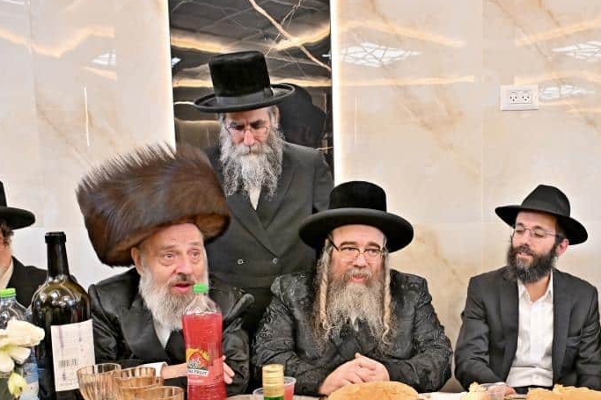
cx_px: 411
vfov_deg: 36.5
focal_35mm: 36
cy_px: 263
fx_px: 601
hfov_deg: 51.9
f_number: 4
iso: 1600
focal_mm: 24
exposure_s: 1/320
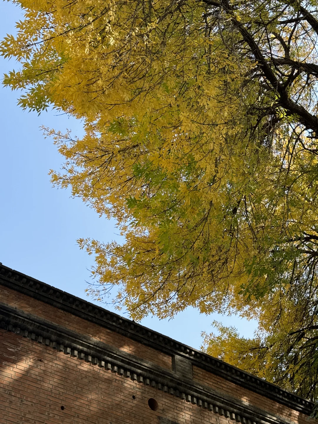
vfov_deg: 39.7
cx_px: 159
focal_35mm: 48
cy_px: 212
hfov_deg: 30.3
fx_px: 588
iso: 64
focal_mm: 6.86
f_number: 1.78
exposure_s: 1/1524
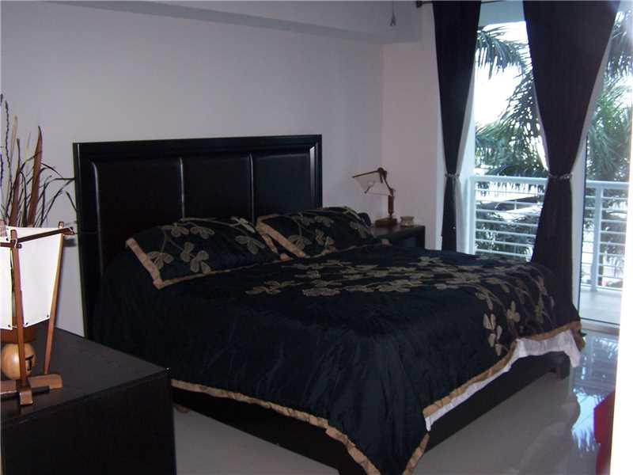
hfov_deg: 49.0
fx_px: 695
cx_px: 316
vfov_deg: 37.7
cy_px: 238
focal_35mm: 38
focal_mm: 6.3
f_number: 2.8
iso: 140
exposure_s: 1/60
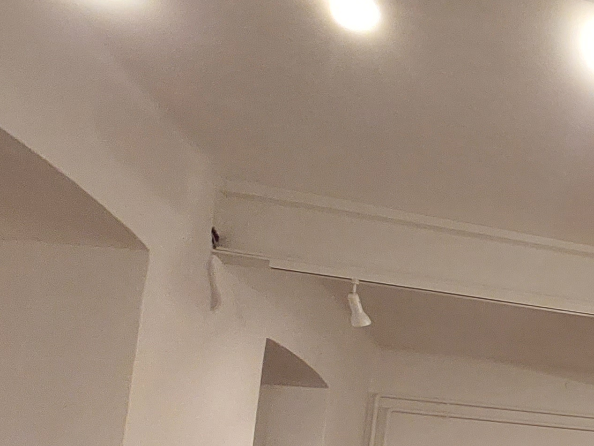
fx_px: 704
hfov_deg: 30.4
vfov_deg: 31.3
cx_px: 851
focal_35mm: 41
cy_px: 490
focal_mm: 1.74
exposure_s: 1/33
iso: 250
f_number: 2.2
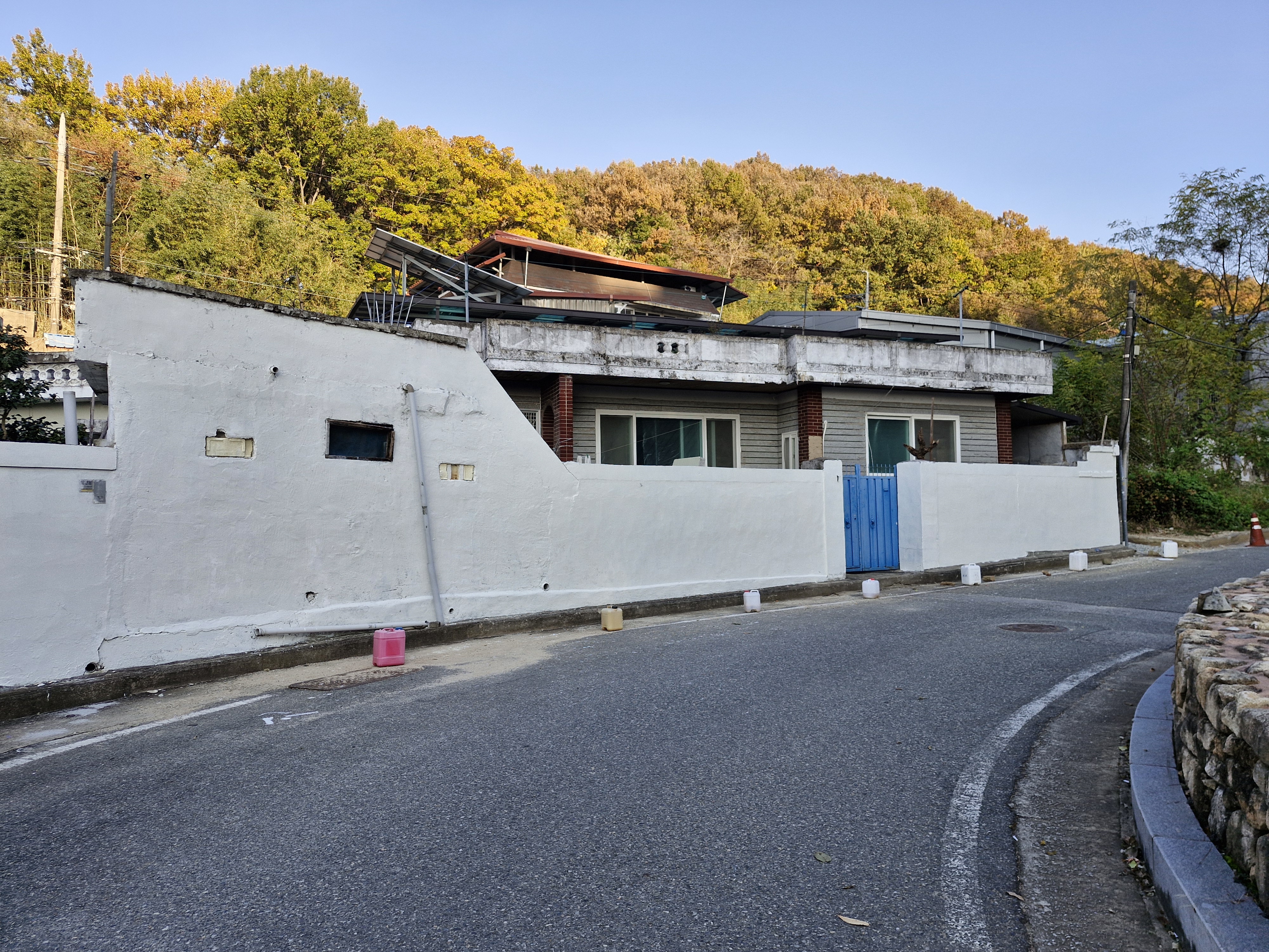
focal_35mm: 23
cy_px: 476
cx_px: 634
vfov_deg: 58.9
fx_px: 843
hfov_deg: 73.9
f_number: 1.8
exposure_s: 1/558
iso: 50
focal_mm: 5.54
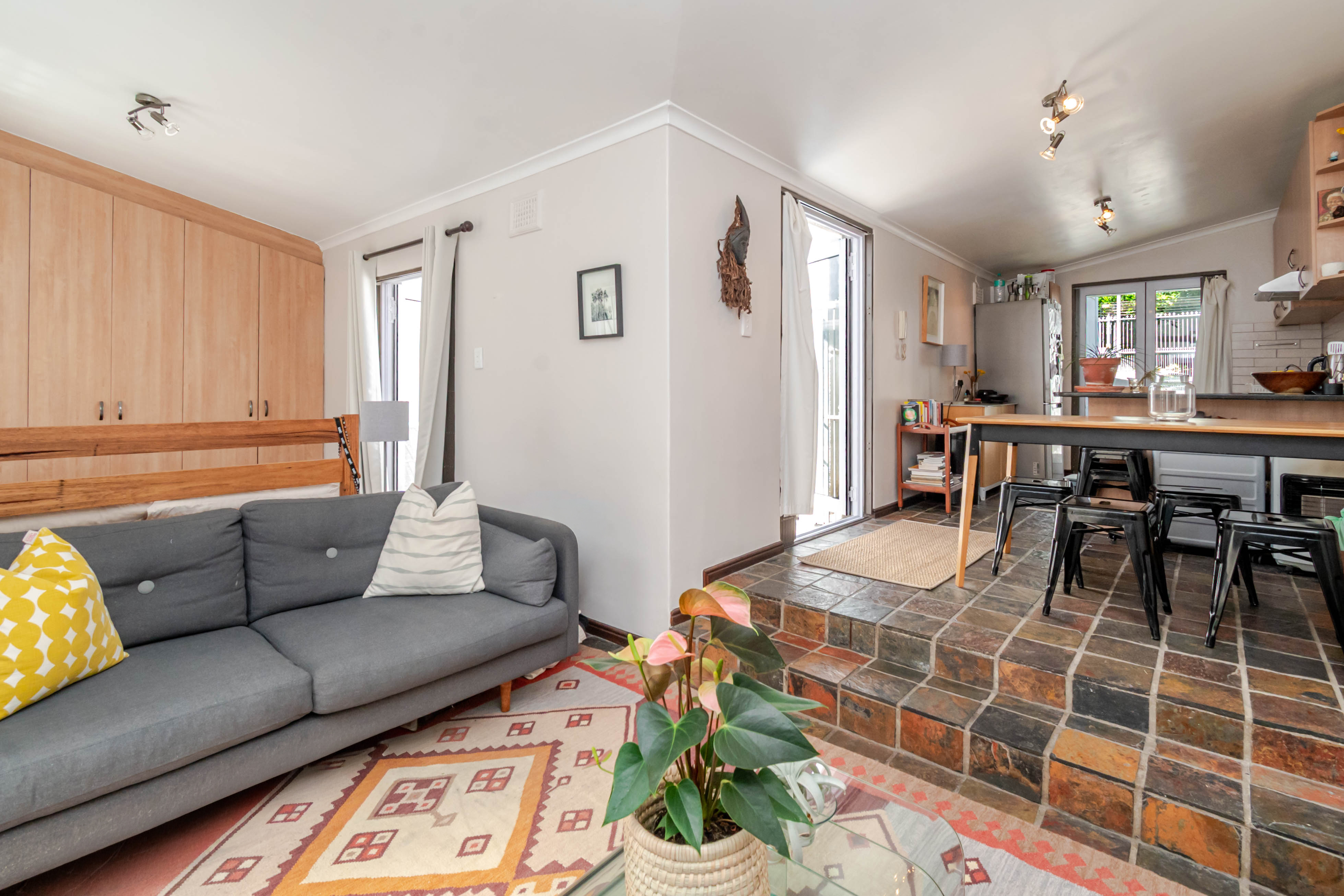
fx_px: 560
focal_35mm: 15
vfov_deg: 77.3
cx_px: 672
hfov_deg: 100.4
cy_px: 448
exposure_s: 1/80
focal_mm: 10
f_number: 9
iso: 800
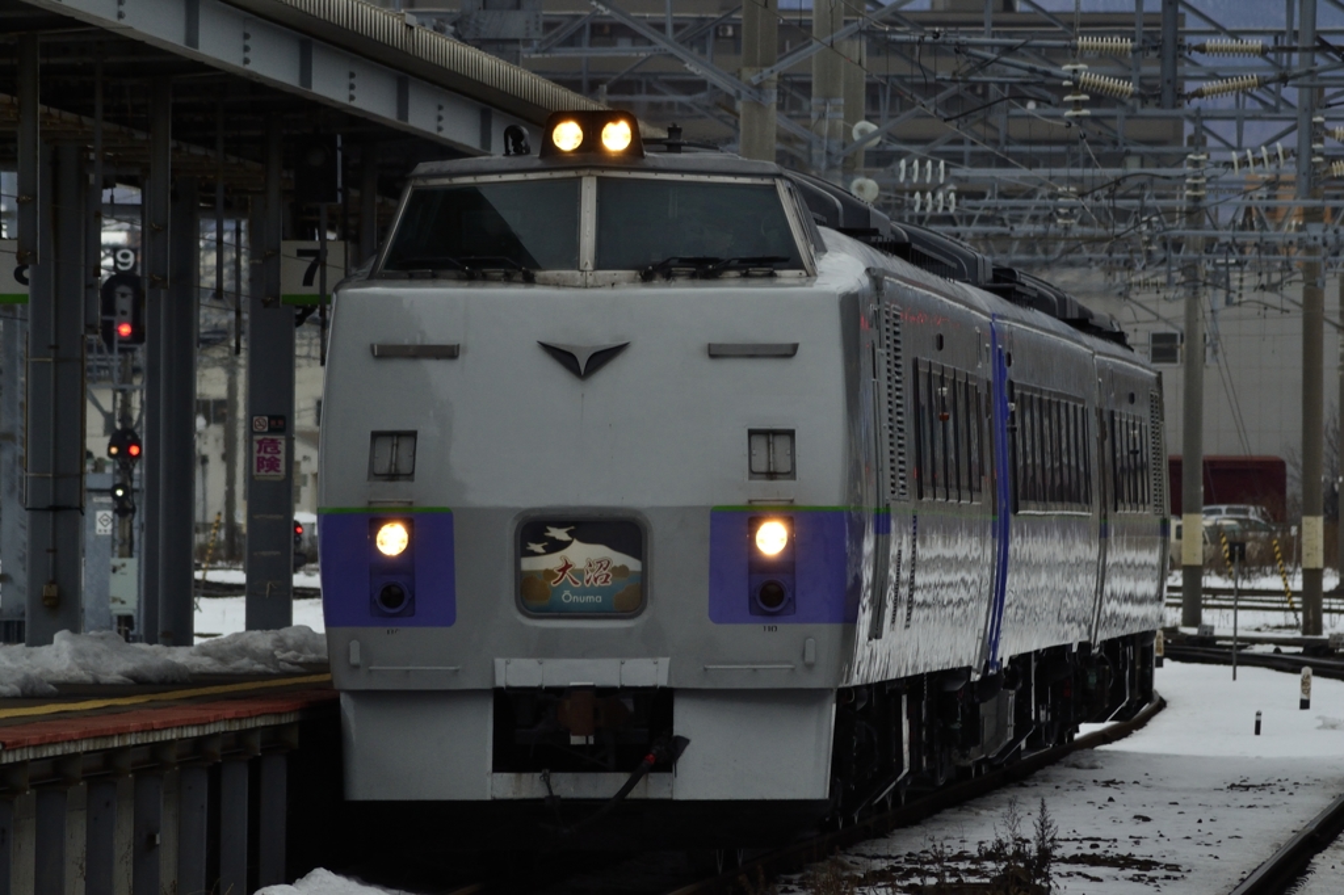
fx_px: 16794
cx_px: 672
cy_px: 448
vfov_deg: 3.1
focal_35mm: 450
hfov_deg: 4.6
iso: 400
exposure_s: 1/125
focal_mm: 300
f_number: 16
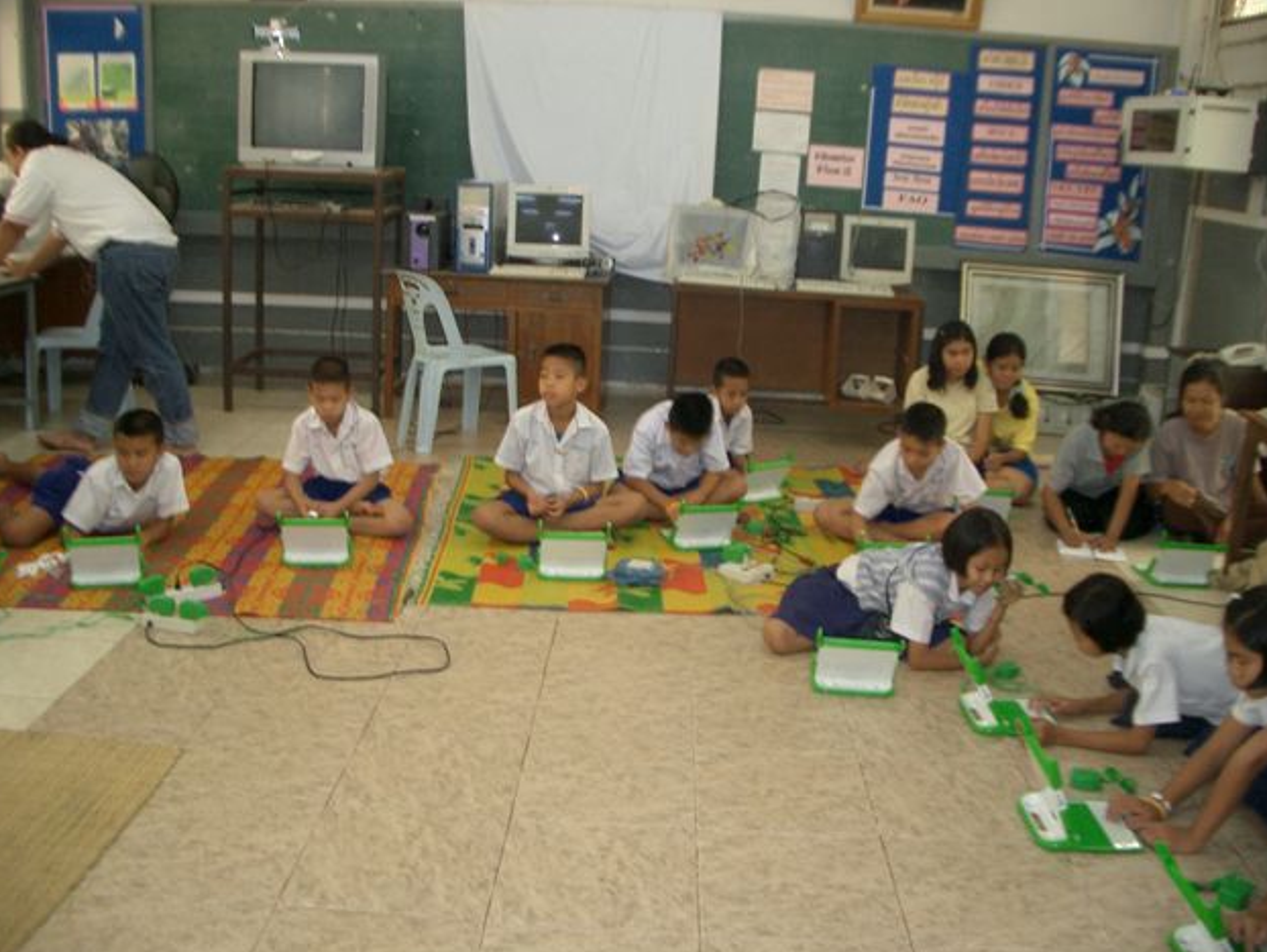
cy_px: 487
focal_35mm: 36
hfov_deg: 51.3
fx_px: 1318
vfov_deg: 39.7
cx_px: 634
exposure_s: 1/20
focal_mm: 5.8
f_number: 2.6
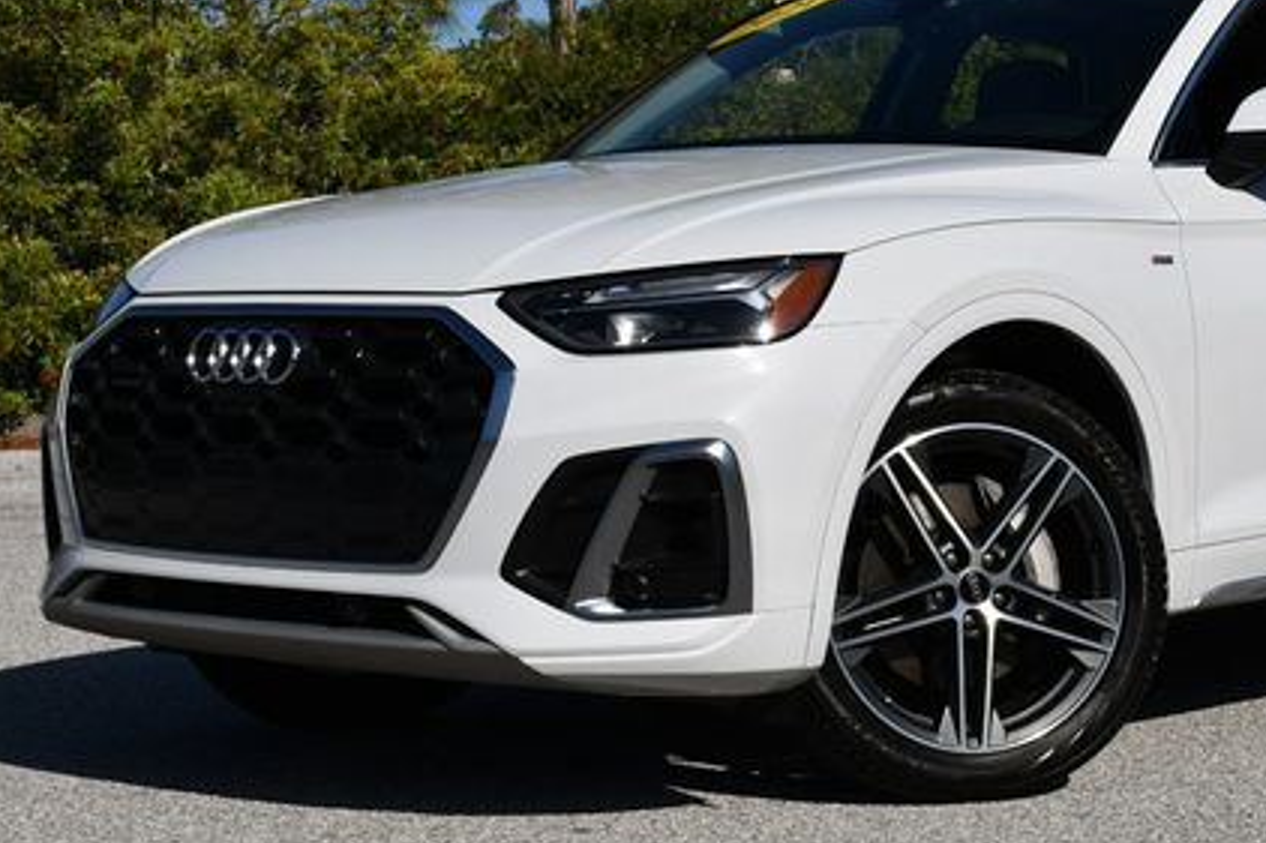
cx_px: 903
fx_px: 2988
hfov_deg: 23.7
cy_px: 267
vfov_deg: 16.0
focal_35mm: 85
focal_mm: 28
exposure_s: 1/400
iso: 100
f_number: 10
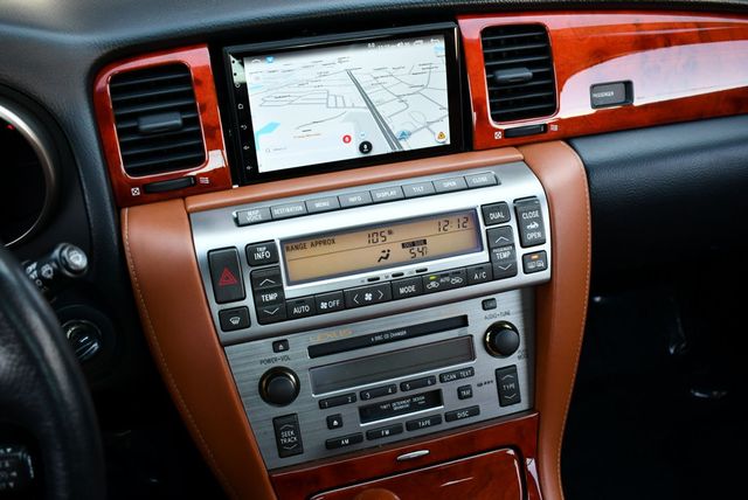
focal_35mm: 36
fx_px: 749
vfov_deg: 36.9
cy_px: 250
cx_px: 374
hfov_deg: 53.1
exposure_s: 1/250
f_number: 3.5
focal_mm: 18
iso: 720
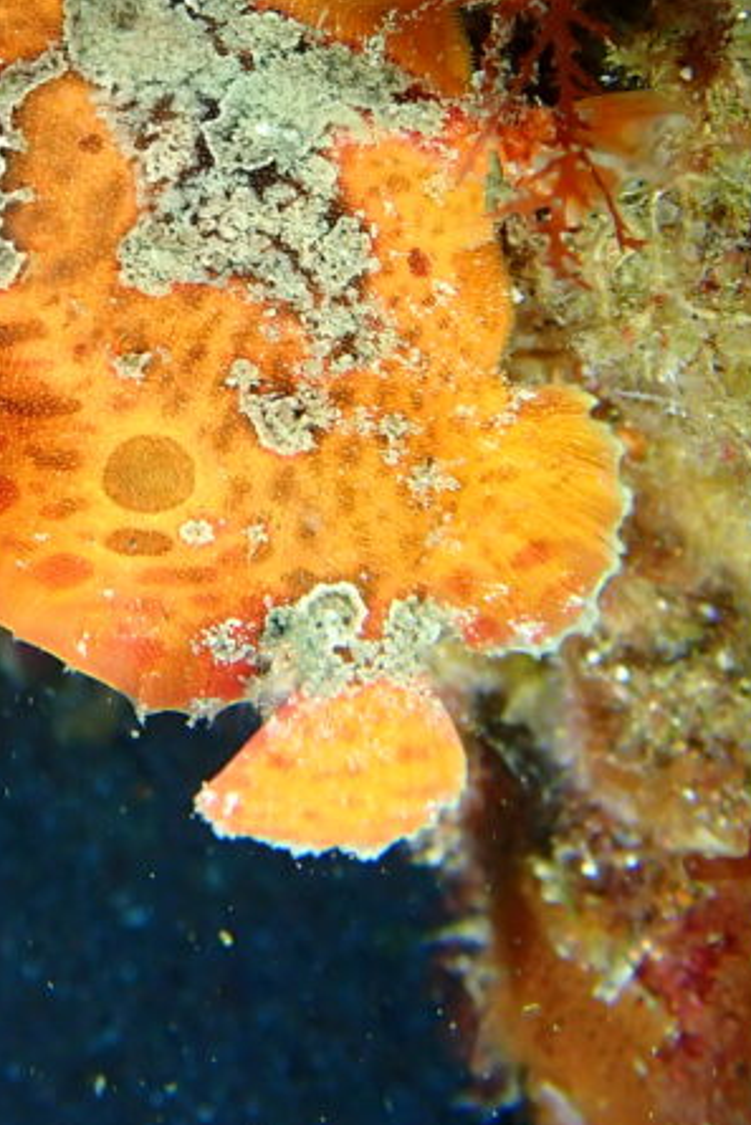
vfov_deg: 29.2
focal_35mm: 67
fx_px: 2095
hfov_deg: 20.0
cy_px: 172
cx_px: 96
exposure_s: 1/100
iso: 200
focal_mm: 5.05
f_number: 3.2
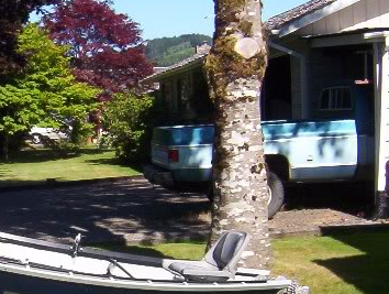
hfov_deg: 22.2
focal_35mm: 83
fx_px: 935
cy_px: 220
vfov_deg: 17.7
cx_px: -38
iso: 100
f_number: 5.24
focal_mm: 5.54
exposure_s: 1/456
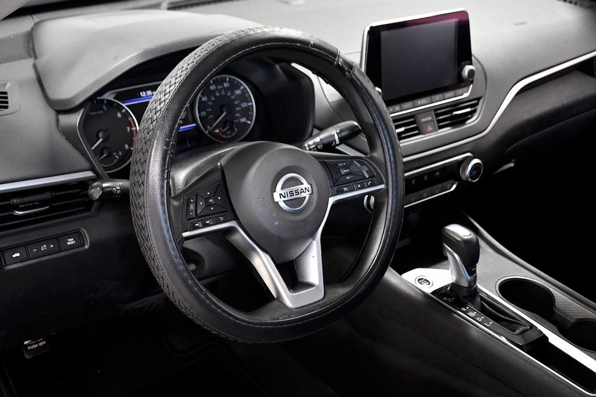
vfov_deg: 29.9
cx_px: 298
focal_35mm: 45
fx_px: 745
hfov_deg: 43.6
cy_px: 198
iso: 2500
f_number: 4
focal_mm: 30
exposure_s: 1/125
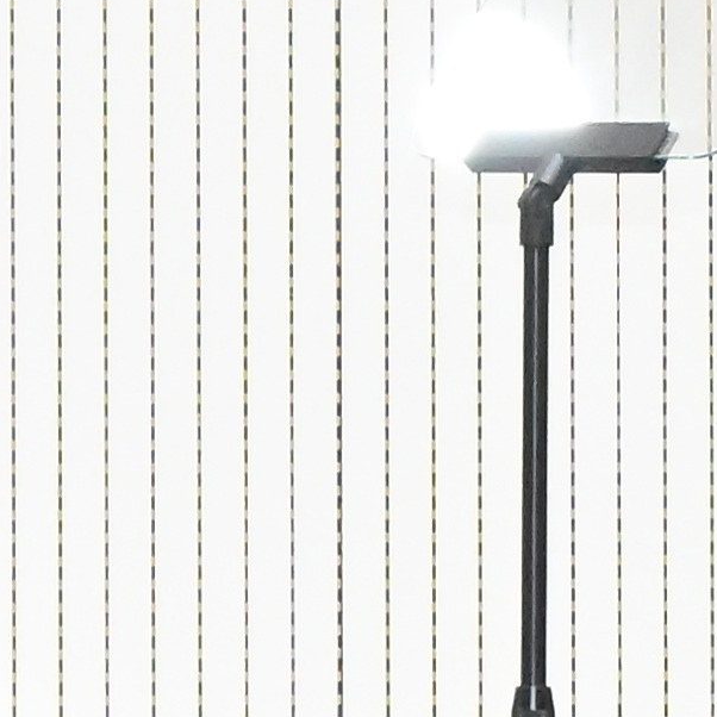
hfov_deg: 1.8
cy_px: 75
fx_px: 22637
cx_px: 1647
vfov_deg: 1.8
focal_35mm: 966
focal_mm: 85
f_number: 6.3
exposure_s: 1/250
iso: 5000
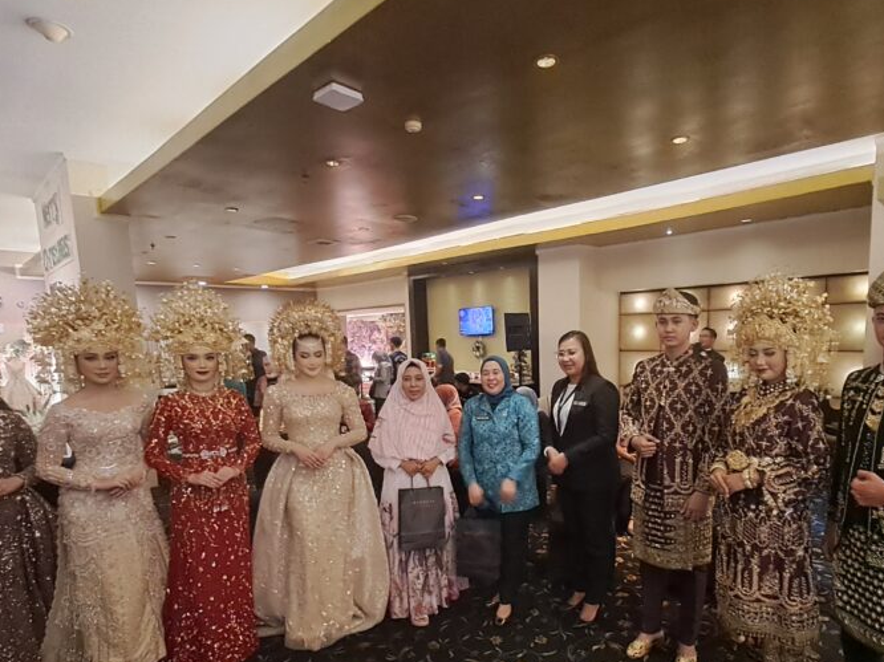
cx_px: 500
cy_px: 405
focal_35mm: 20
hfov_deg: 81.3
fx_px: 511
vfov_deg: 65.2
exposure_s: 1/20
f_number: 2.2
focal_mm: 1.42
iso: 640
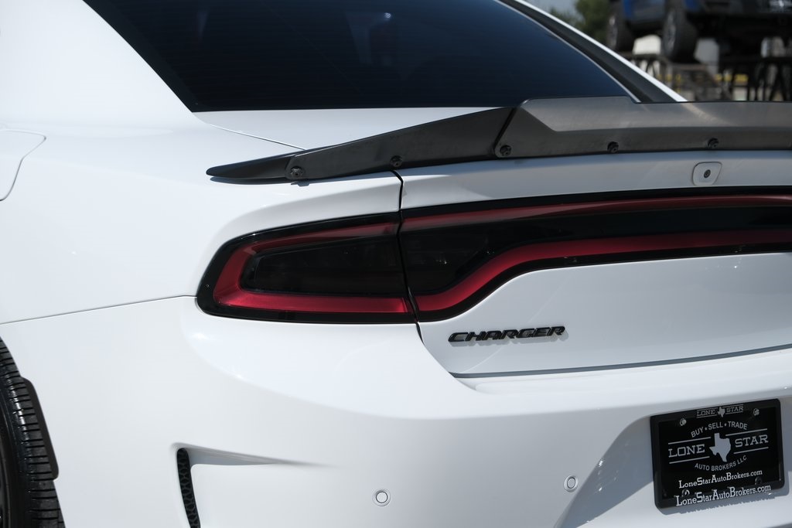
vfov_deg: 16.5
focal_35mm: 83
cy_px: 264
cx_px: 396
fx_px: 1826
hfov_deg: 24.5
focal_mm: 55
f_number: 5
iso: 160
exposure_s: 1/1600
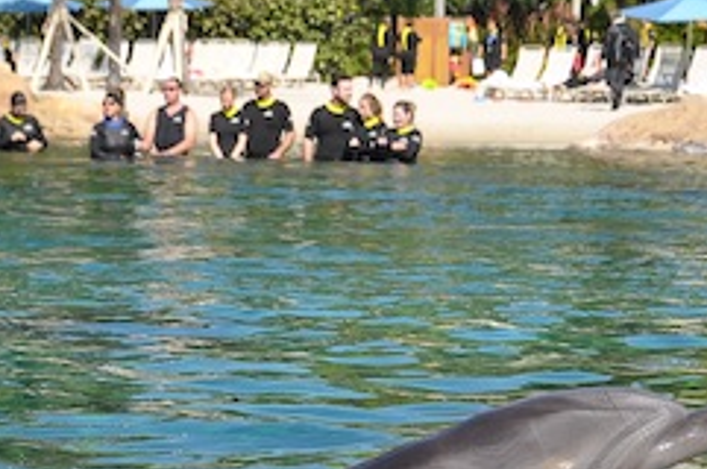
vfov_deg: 9.5
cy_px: 520
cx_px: 155
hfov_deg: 14.4
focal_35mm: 142
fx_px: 2785
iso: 200
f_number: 6.3
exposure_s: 1/640
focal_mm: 38
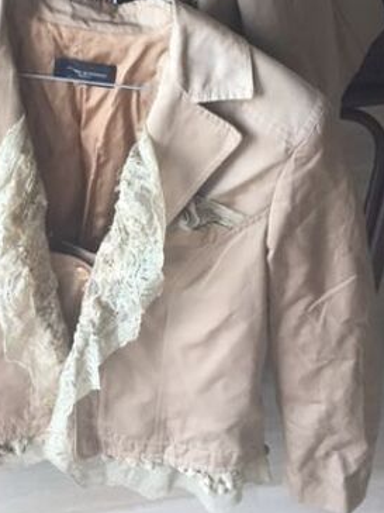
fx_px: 754
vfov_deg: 37.0
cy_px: 158
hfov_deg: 28.1
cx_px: 96
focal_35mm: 51
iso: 32
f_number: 2.2
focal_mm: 4.15
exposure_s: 1/33
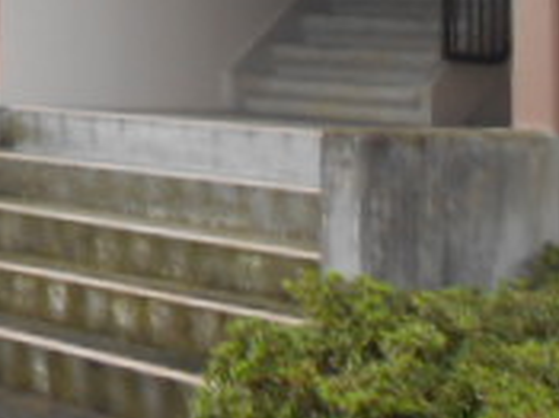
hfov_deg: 18.3
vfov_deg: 14.6
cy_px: -195
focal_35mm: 95
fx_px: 1533
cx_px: -284
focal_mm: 4.6
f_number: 3.2
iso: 140
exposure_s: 1/30
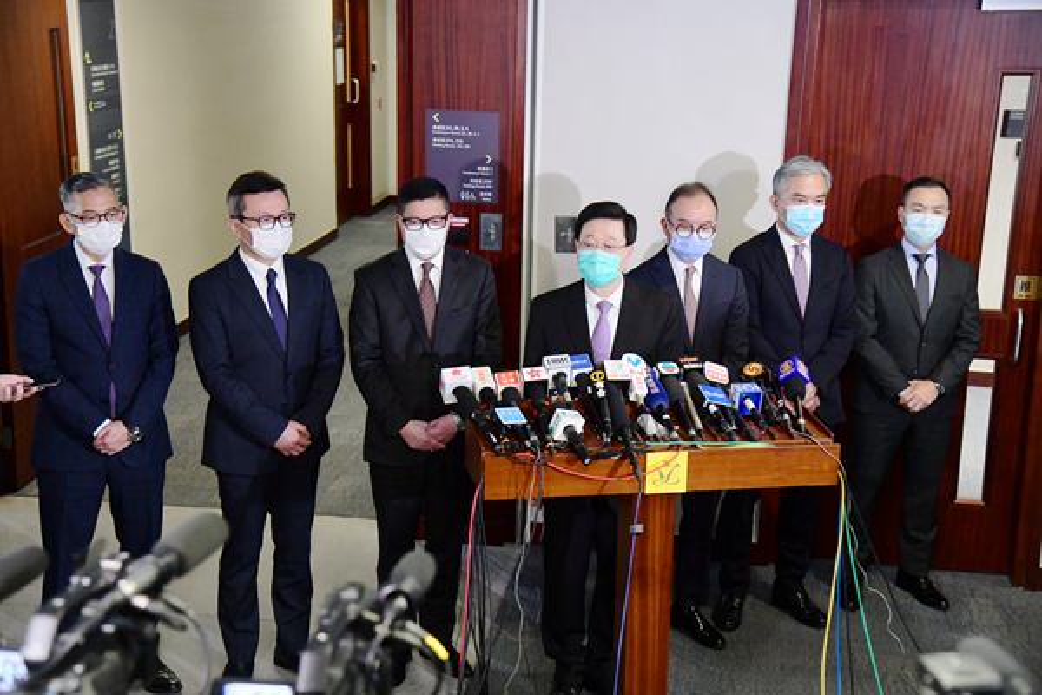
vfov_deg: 26.0
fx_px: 1505
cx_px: 521
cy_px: 348
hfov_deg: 38.2
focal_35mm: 52
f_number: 4
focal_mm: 52
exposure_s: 1/125
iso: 6400
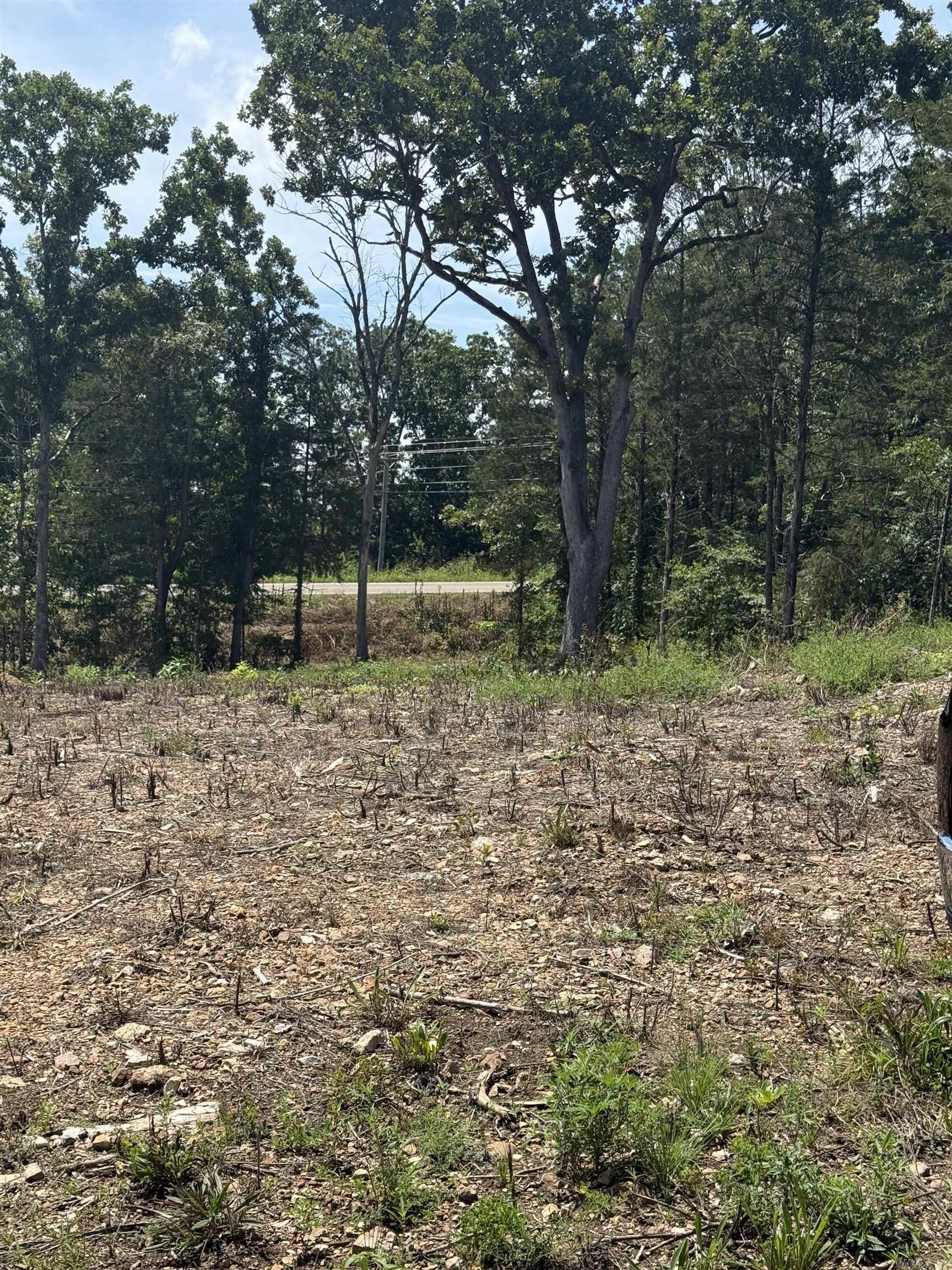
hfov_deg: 30.3
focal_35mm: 48
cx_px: 476
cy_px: 635
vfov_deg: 39.7
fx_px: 1760
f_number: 1.78
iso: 100
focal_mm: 6.76
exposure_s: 1/4878
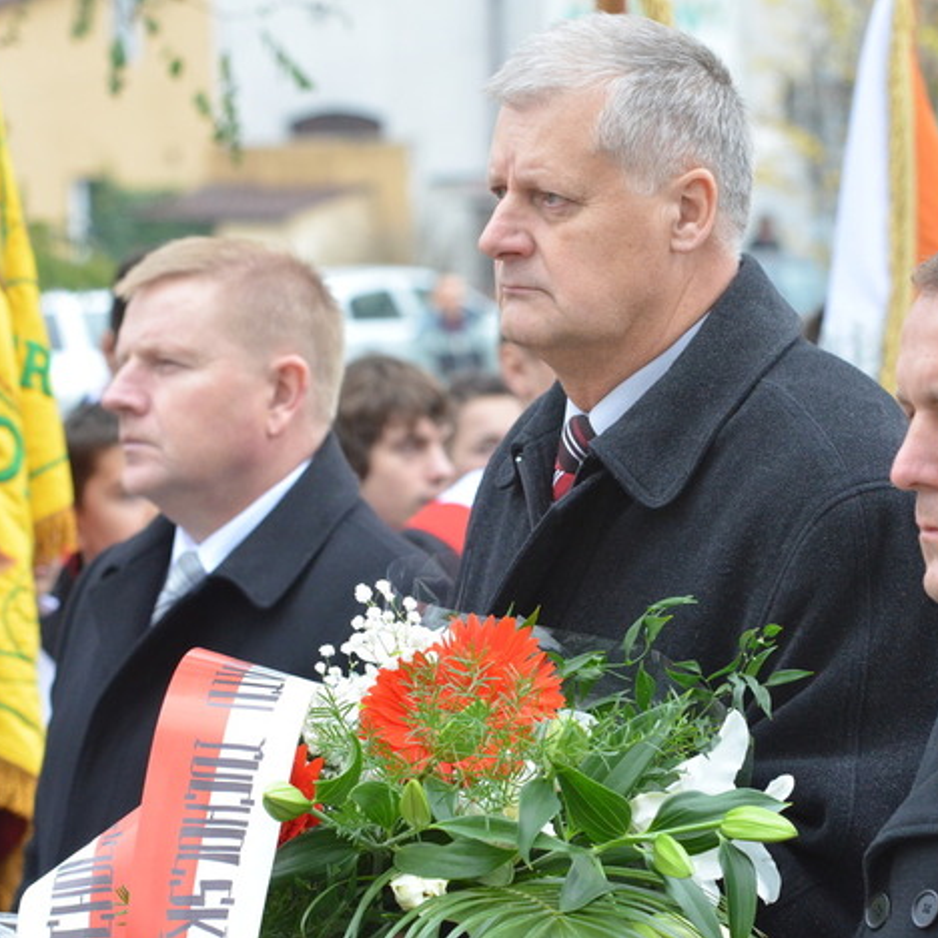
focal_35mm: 193
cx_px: 685
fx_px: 5917
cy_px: 469
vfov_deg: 9.1
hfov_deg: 9.1
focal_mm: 100
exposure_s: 1/200
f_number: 5.6
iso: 1600
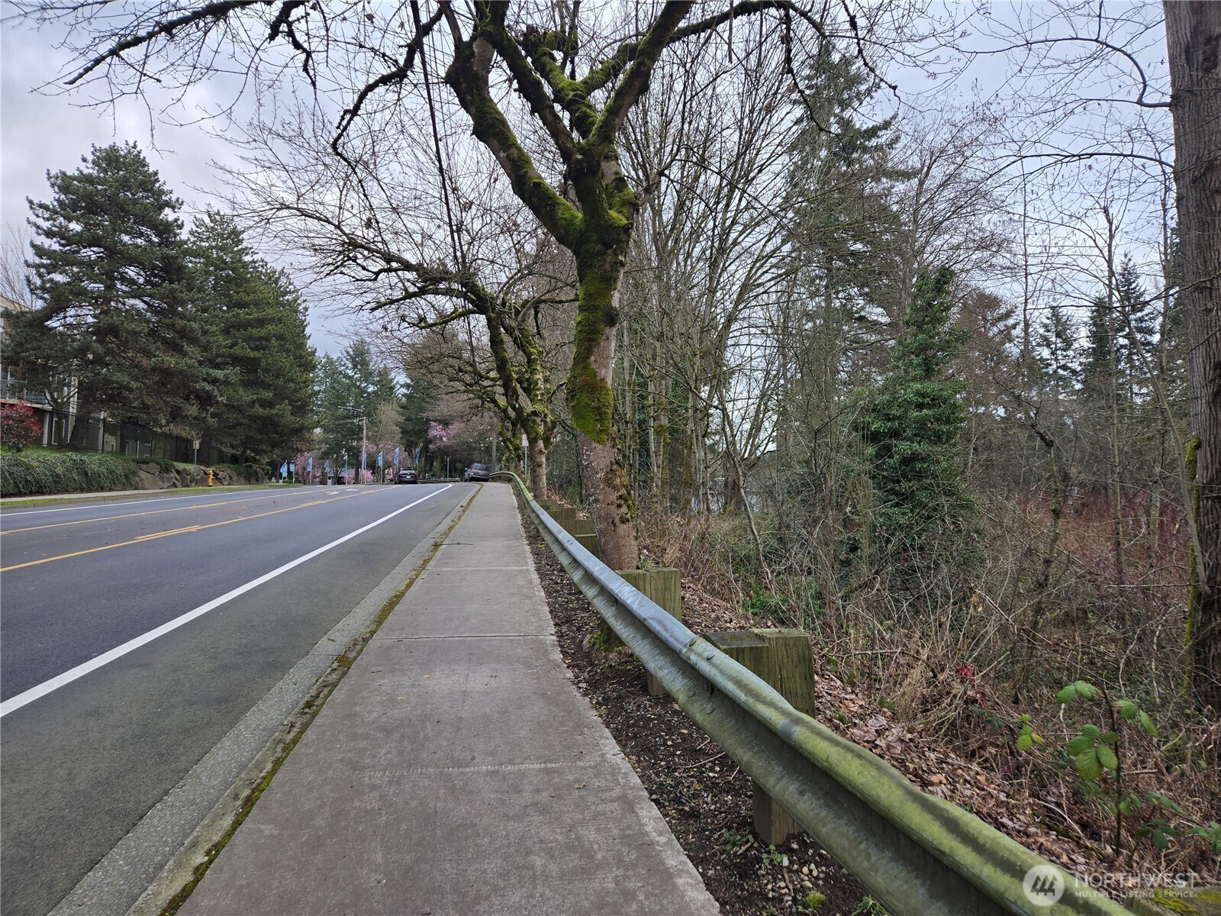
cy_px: 458
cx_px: 610
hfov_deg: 73.9
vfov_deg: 58.9
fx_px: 811
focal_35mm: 23
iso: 32
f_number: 1.8
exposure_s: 1/180
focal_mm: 5.4
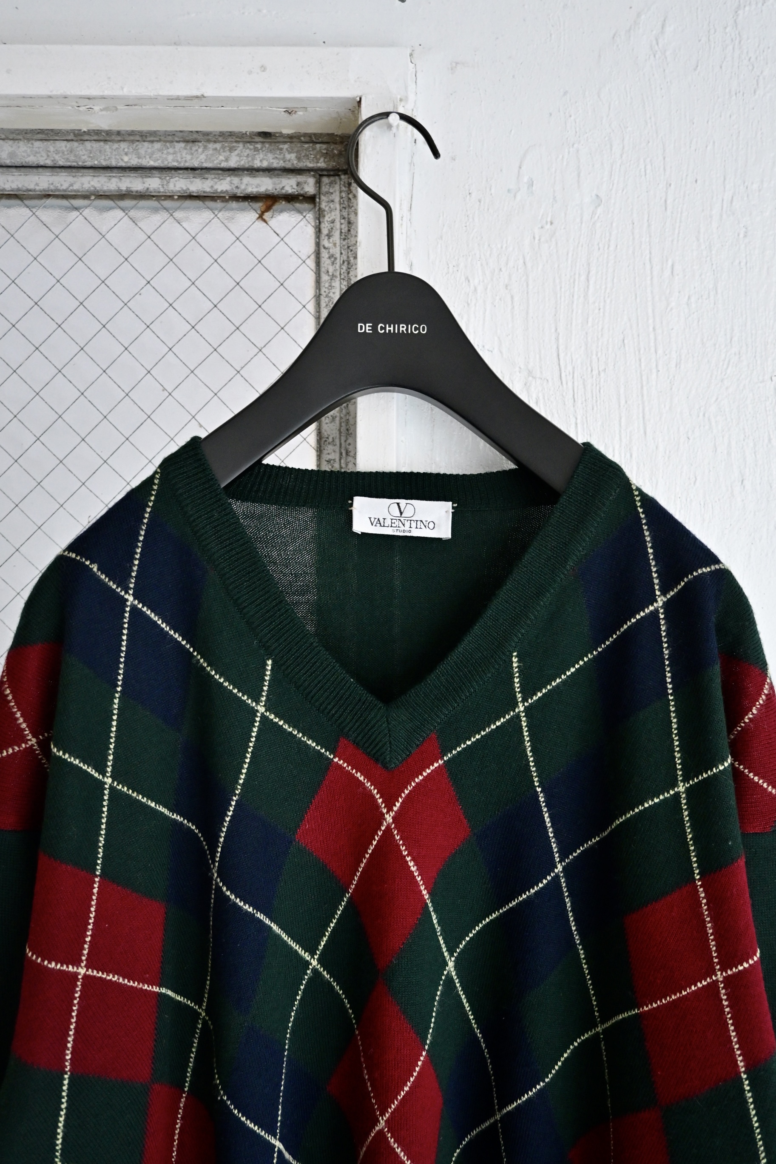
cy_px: 582
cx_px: 388
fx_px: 776
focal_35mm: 24
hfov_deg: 53.1
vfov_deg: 73.7
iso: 1000
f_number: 3.5
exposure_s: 1/13
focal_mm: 16
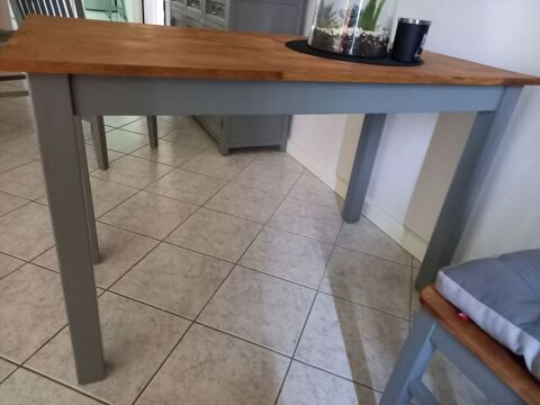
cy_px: 202
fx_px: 390
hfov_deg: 69.4
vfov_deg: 54.9
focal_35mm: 25
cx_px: 270
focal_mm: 4.65
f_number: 1.8
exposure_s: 1/20
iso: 1600
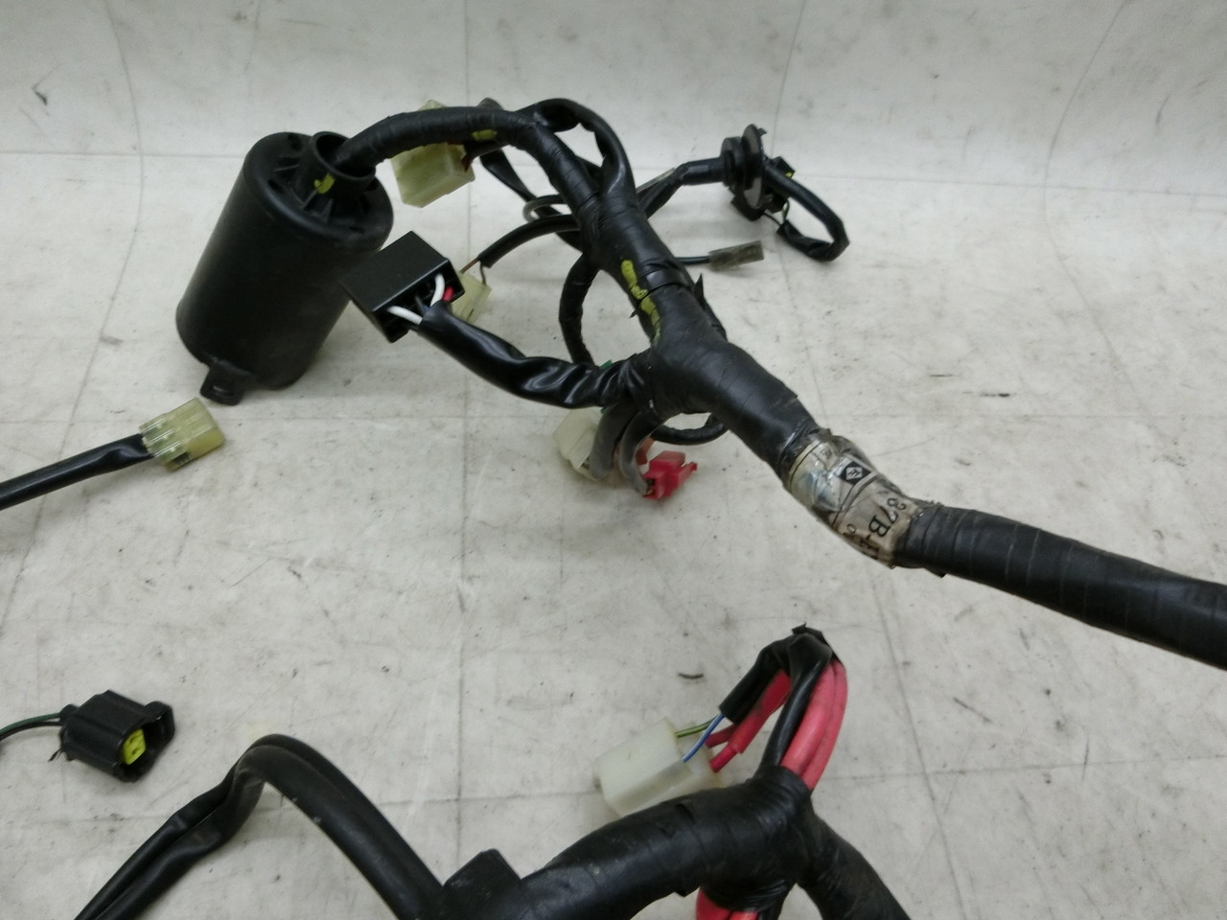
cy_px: 460
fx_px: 886
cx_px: 614
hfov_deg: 69.4
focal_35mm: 25
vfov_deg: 54.9
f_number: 3.5
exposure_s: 1/100
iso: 400
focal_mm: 4.5
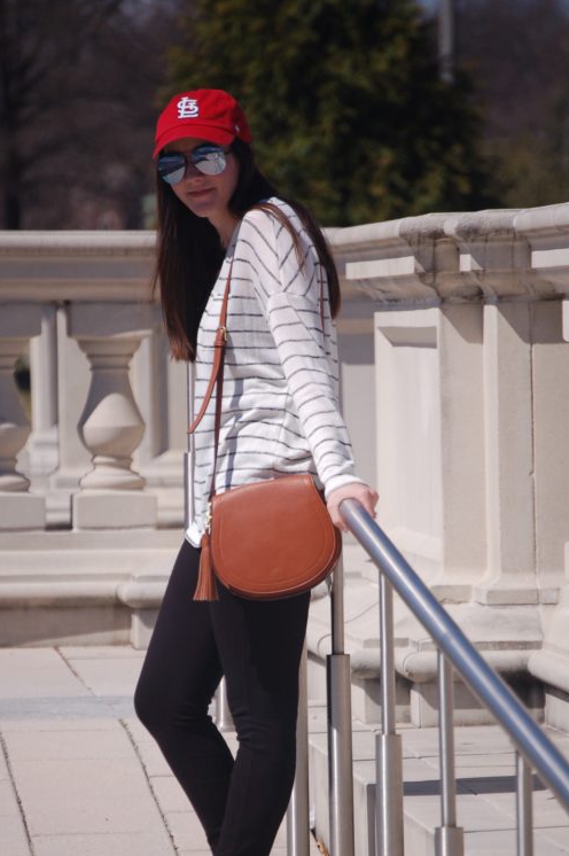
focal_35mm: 340
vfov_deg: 6.1
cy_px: 530
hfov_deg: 4.0
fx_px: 8068
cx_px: 284
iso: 250
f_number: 5.6
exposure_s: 1/2000
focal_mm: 165
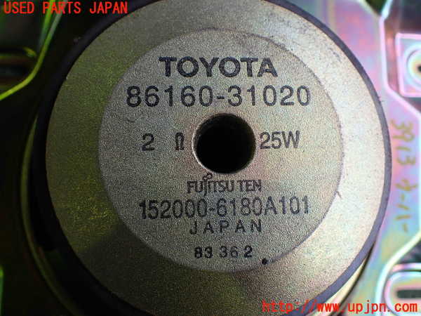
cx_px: 210
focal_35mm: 30
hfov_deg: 60.0
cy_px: 158
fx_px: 365
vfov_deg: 46.8
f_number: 2.3
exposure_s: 1/125
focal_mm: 5.4
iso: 100
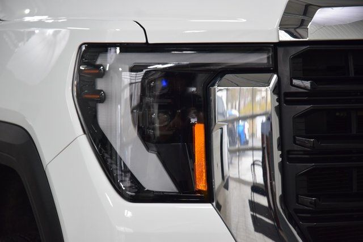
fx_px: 1059
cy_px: 121
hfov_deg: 19.5
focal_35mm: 105
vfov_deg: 13.0
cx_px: 182
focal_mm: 70
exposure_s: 1/125
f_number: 5.6
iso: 1600
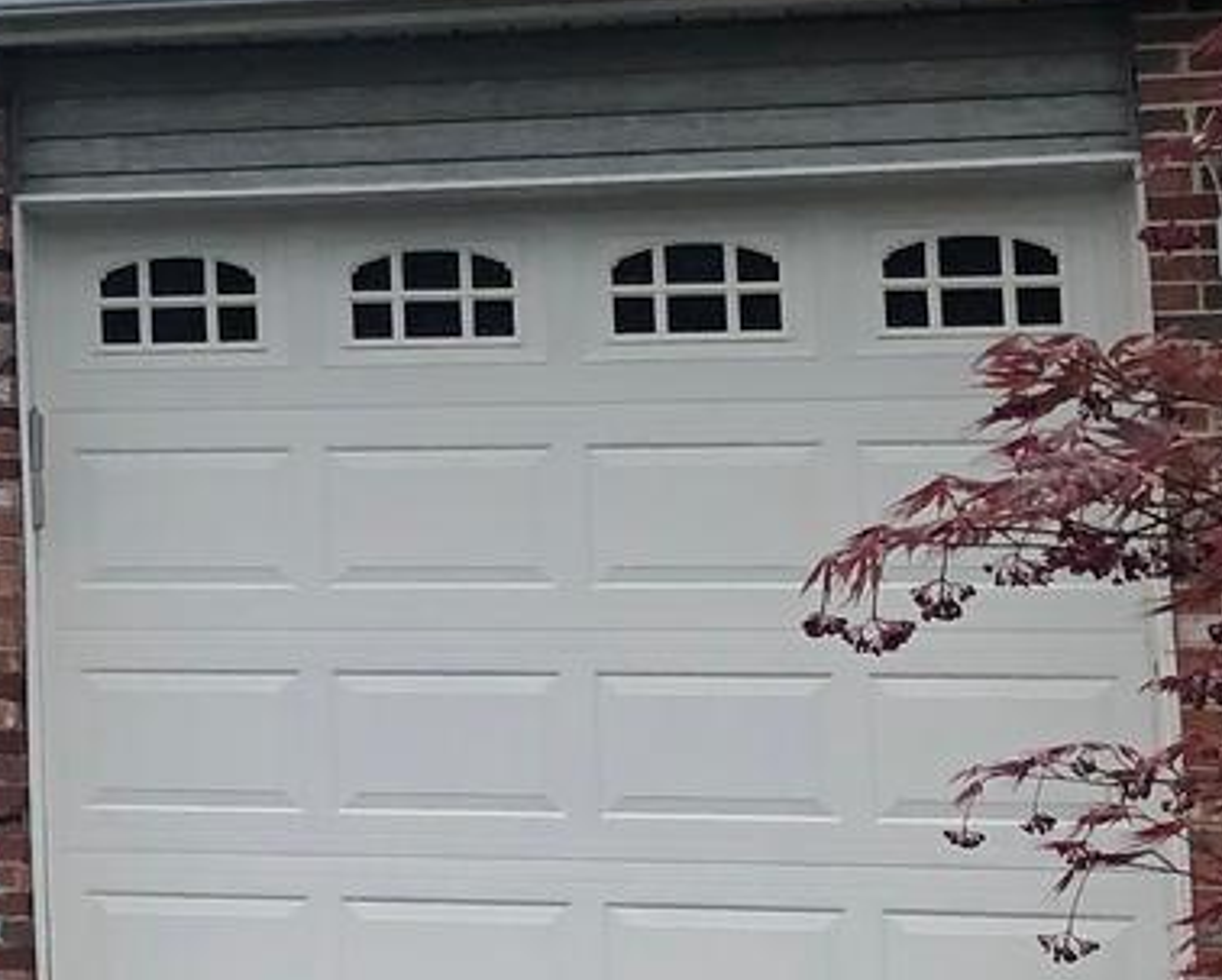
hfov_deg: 11.2
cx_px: -1600
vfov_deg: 10.4
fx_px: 5357
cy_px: 55
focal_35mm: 148
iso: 20
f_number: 1.8
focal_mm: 3.99
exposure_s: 1/906
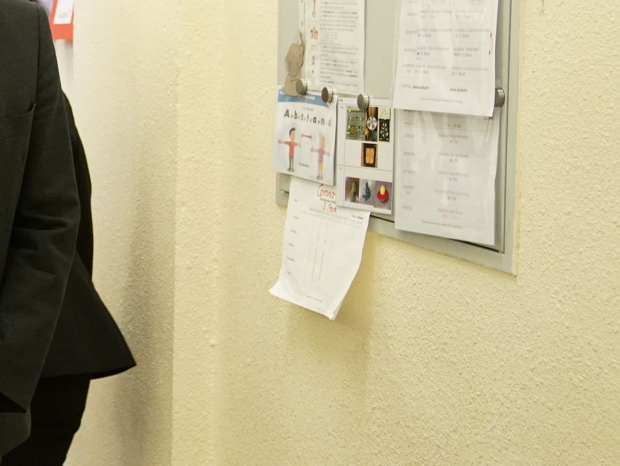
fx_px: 1989
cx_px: -321
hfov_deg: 16.2
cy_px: 64
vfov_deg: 13.3
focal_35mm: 111
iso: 3200
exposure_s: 1/250
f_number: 2.8
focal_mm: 36
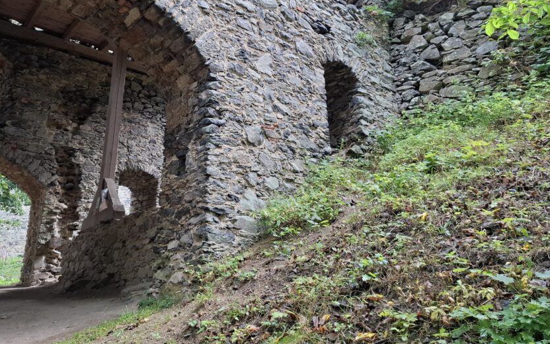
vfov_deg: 41.4
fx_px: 450
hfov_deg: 62.9
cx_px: 264
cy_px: 122
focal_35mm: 30
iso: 50
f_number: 1.8
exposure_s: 1/223
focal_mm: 5.54
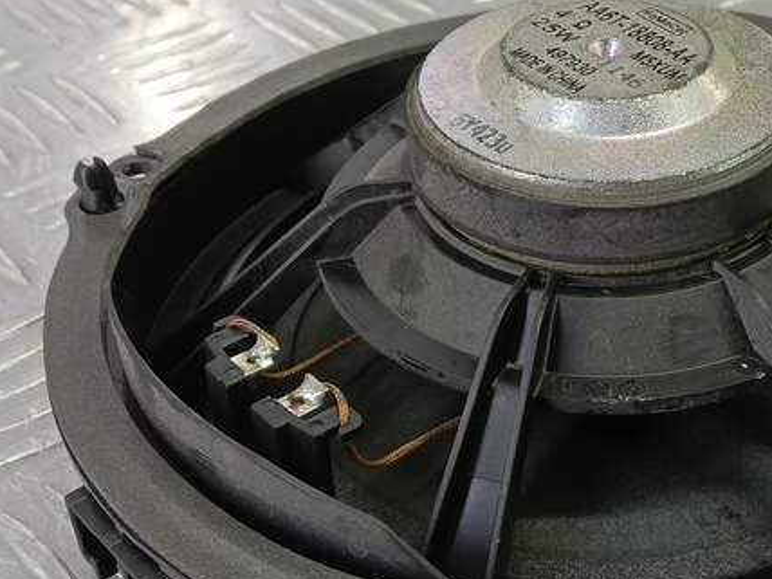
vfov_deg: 26.5
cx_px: 601
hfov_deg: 34.0
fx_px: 1227
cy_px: 357
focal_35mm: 55
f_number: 1.6
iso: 180
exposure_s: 1/50
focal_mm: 4.11
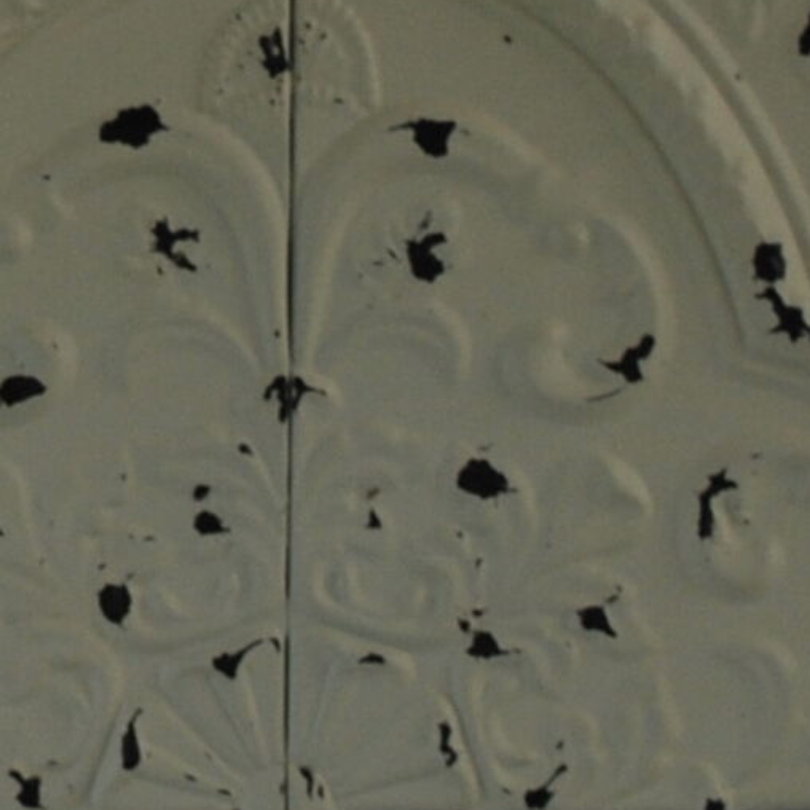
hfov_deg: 5.0
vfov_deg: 5.0
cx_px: -561
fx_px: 9266
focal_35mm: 350
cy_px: 16
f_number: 5.6
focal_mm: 36
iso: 125
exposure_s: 1/125
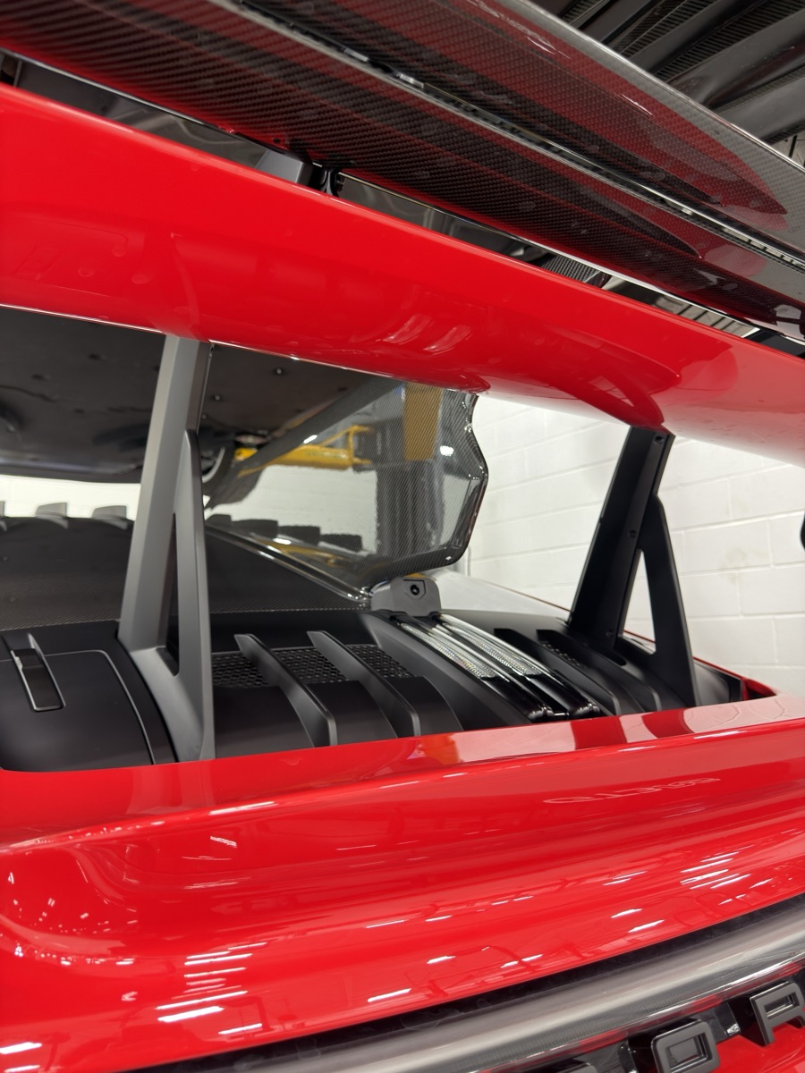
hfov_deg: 56.8
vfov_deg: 71.6
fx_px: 744
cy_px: 536
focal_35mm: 24
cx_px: 402
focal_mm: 6.76
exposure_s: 1/60
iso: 160
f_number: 1.78
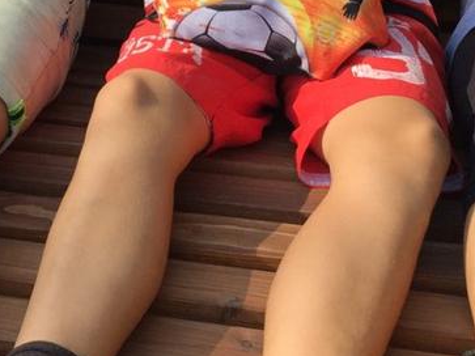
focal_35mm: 107
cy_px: -123
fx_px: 1468
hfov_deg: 18.2
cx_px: 96
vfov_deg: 13.3
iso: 32
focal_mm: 4.15
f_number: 2.2
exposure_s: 1/879
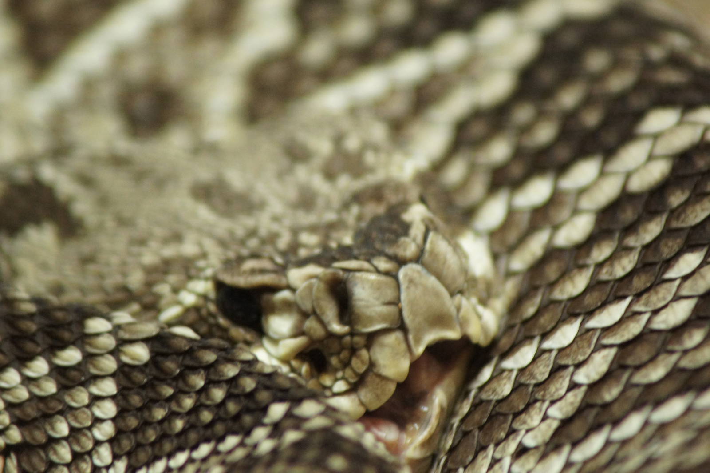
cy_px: 236
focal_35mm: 450
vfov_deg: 3.1
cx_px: 355
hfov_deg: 4.6
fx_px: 8870
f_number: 5.6
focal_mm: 300
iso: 1600
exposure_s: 1/50
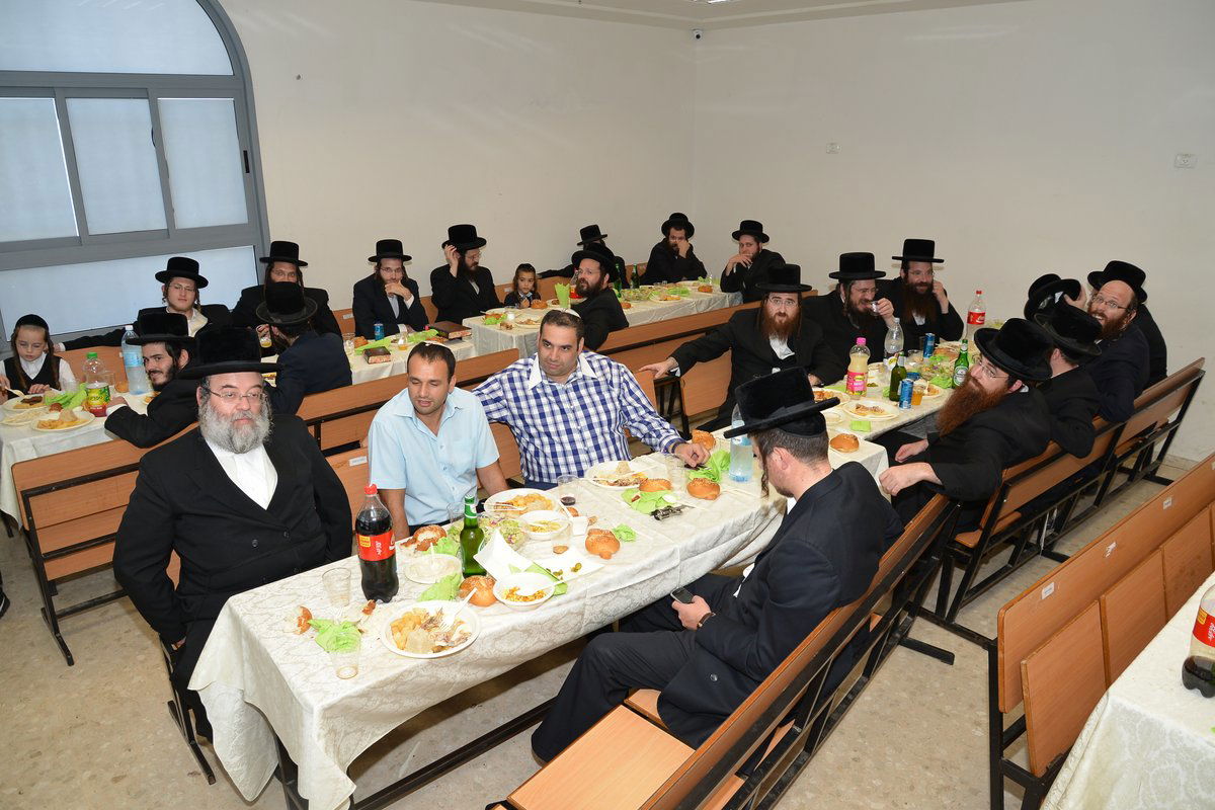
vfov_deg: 53.1
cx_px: 608
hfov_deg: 73.7
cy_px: 405
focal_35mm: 24
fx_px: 810
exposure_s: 1/160
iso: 640
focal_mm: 24
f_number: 5.6
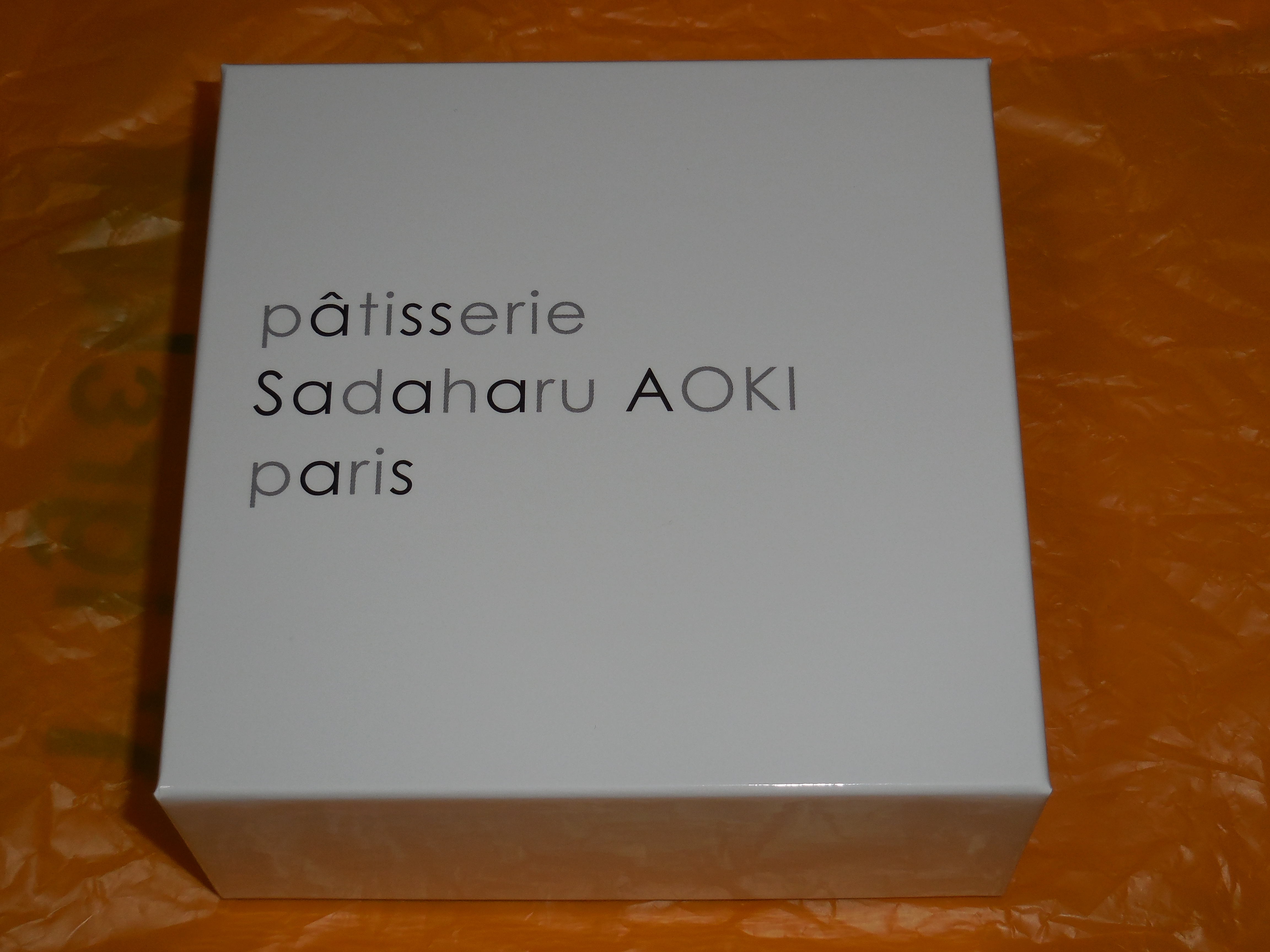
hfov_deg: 31.7
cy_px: 476
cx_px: 635
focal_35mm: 61
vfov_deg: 24.0
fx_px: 2238
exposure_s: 1/60
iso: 125
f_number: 4.5
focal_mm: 11
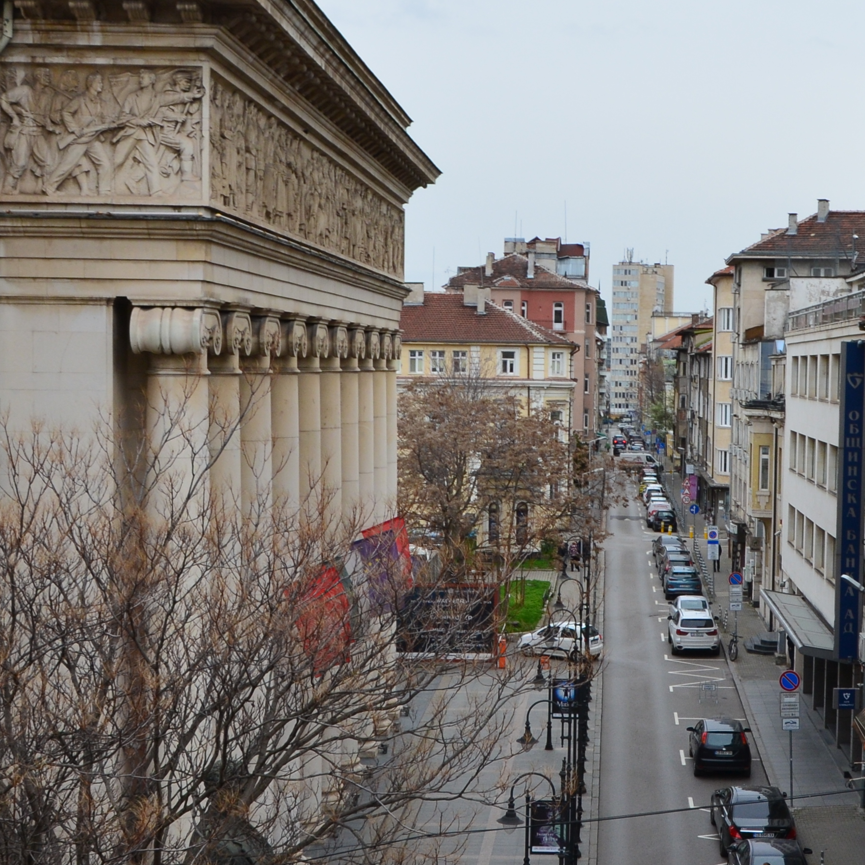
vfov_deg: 26.9
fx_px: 1809
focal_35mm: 64
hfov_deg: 26.4
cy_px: 478
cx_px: 694
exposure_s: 1/250
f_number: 10
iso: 320
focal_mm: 18
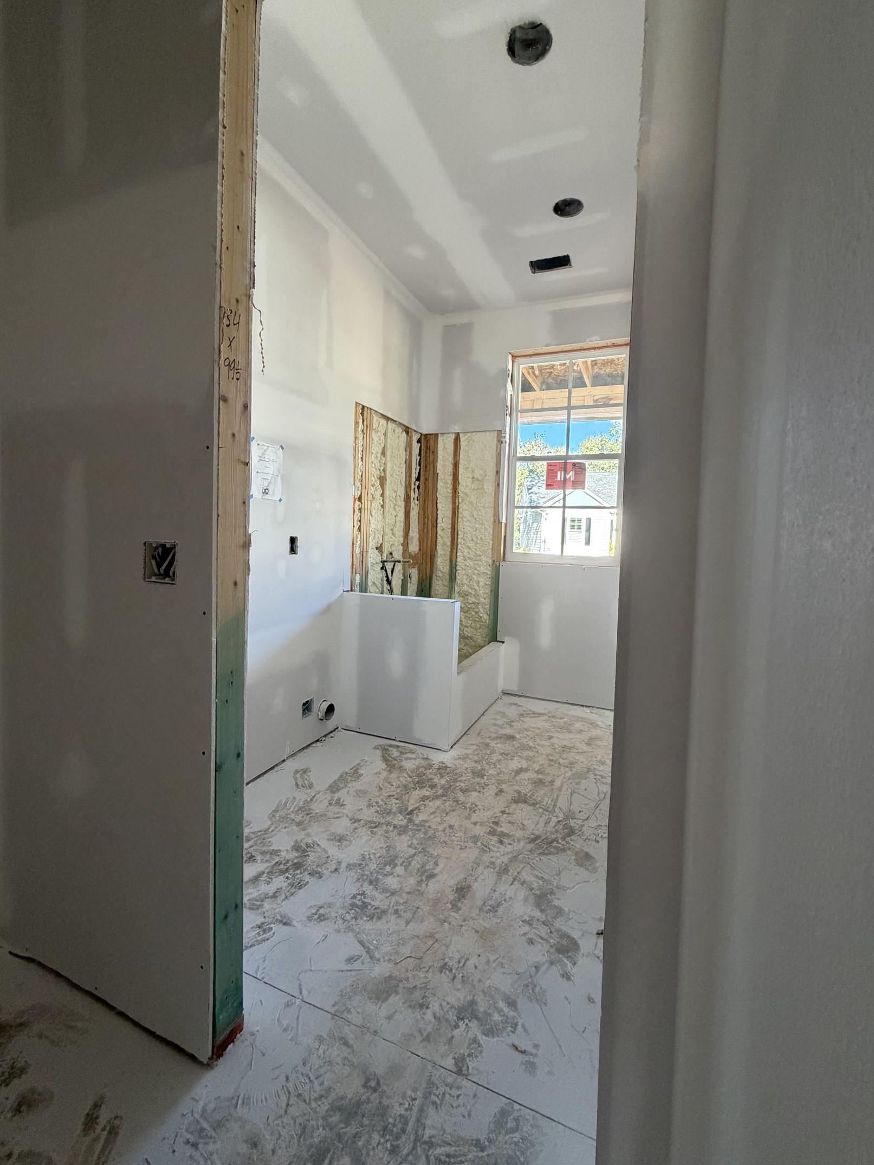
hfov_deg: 81.8
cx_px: 438
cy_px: 559
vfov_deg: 98.1
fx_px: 505
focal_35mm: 15
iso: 320
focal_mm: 2.22
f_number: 2.2
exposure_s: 1/82
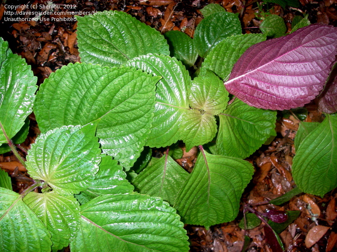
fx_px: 370
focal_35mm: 38
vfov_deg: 37.7
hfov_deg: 49.0
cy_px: 126
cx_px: 168
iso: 200
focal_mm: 6.3
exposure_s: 1/40
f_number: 3.3
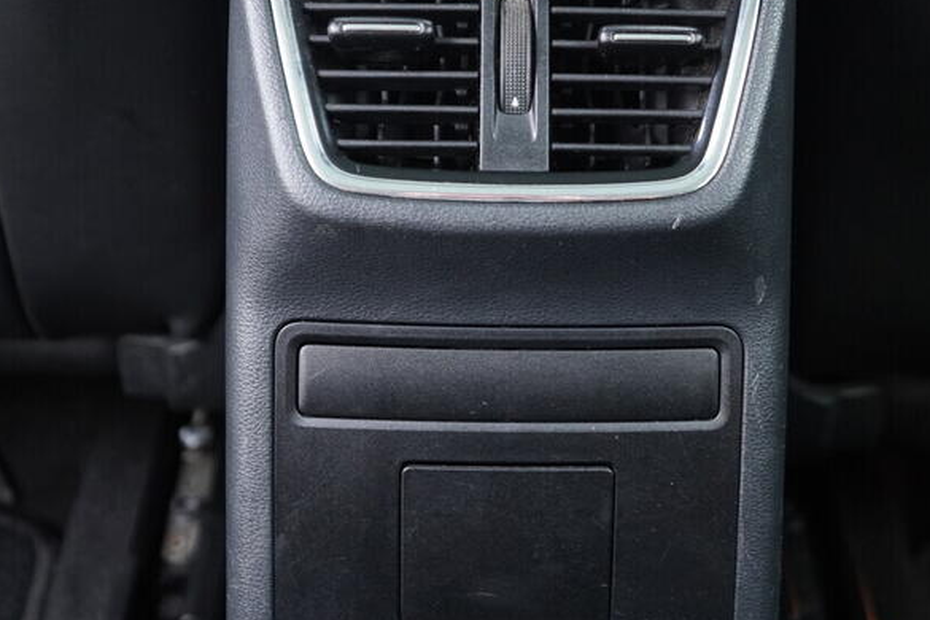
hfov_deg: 31.9
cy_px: 214
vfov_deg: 21.5
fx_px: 1627
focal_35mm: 63
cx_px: 518
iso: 1000
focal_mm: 24
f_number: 2.8
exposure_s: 1/40
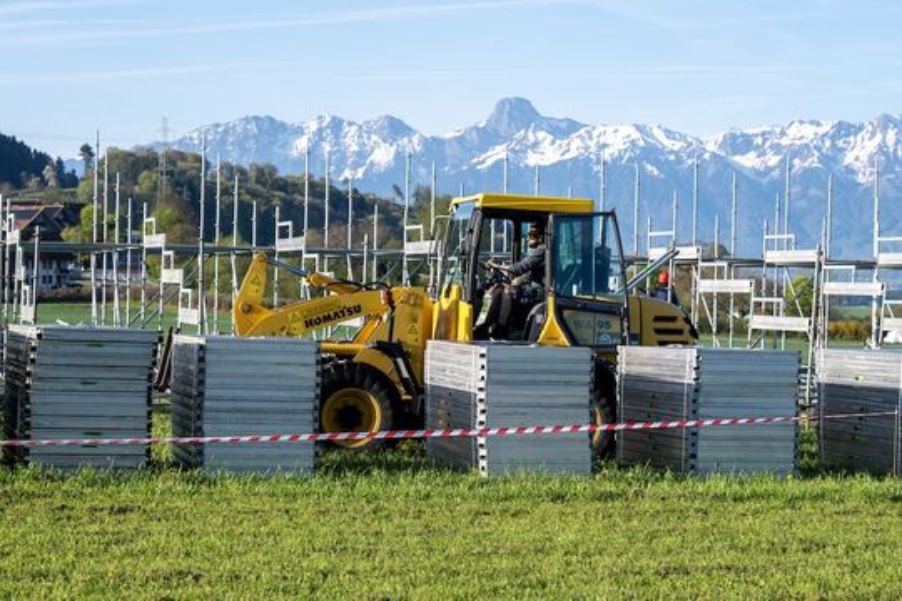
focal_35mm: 81
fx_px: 2029
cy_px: 300
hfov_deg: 25.1
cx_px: 451
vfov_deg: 16.9
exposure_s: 1/250
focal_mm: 81
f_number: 6.3
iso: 100
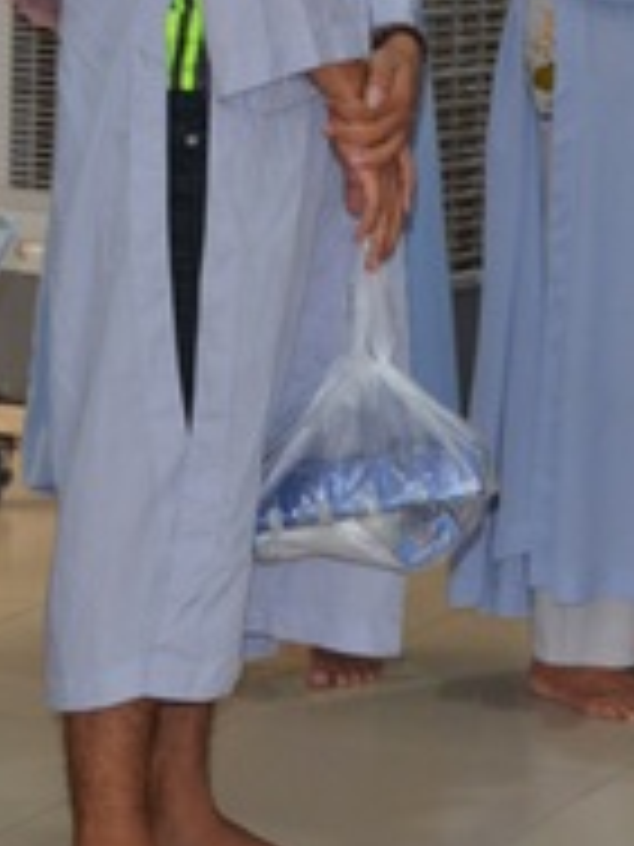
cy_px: 29
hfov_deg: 8.5
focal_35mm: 169
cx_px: 1061
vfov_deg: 11.6
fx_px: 4127
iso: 800
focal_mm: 34
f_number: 5
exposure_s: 1/60
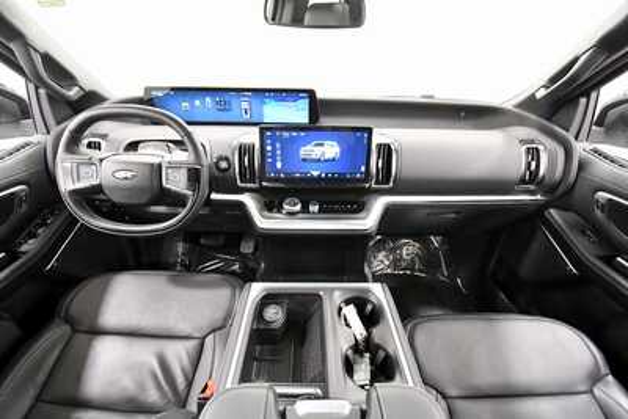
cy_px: 210
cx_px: 314
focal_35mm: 15
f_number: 4.5
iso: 4500
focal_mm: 10
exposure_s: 1/60
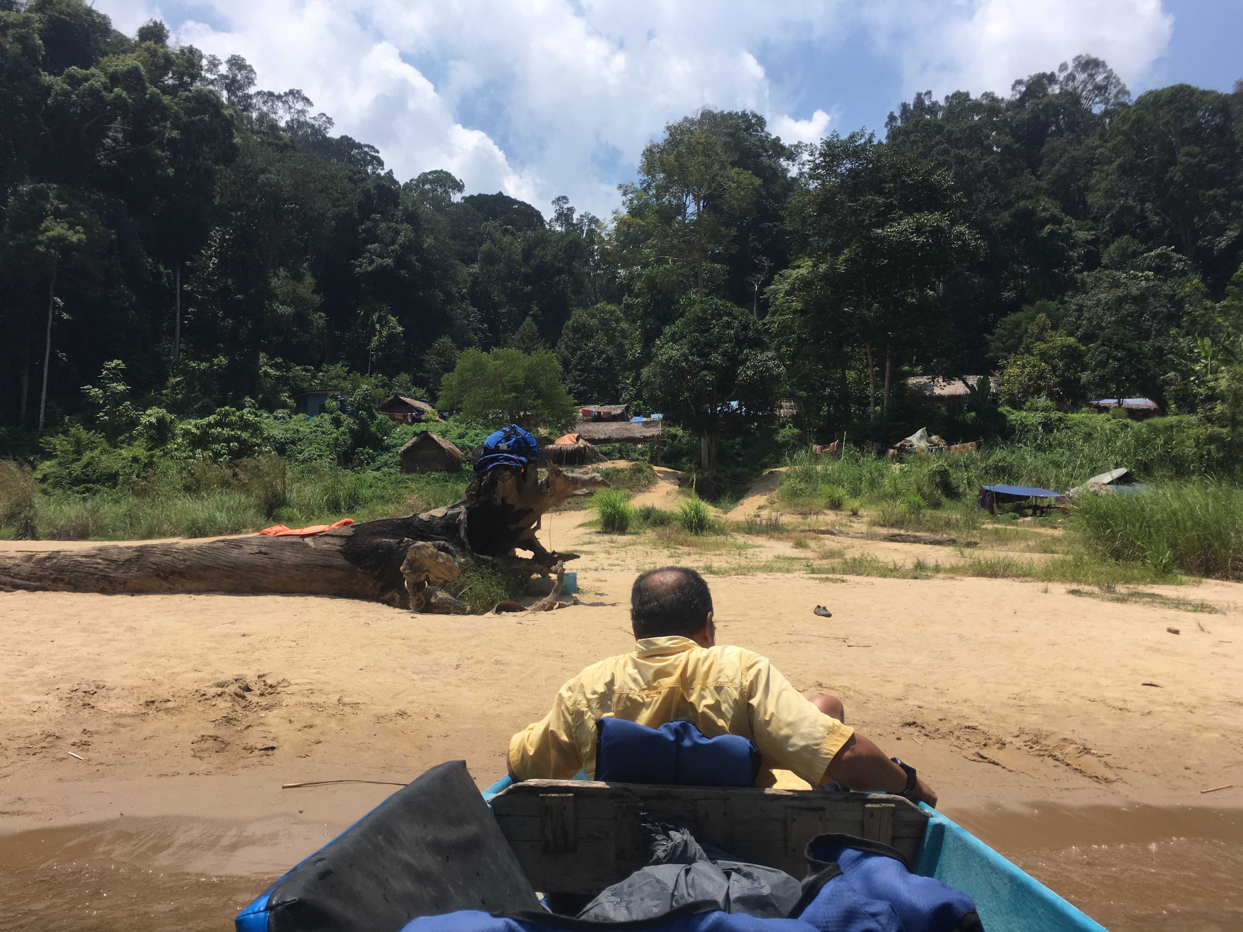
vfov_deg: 48.2
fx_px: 1041
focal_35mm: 29
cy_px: 466
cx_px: 622
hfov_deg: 61.7
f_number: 2.2
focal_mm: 4.15
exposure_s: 1/1748
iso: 25
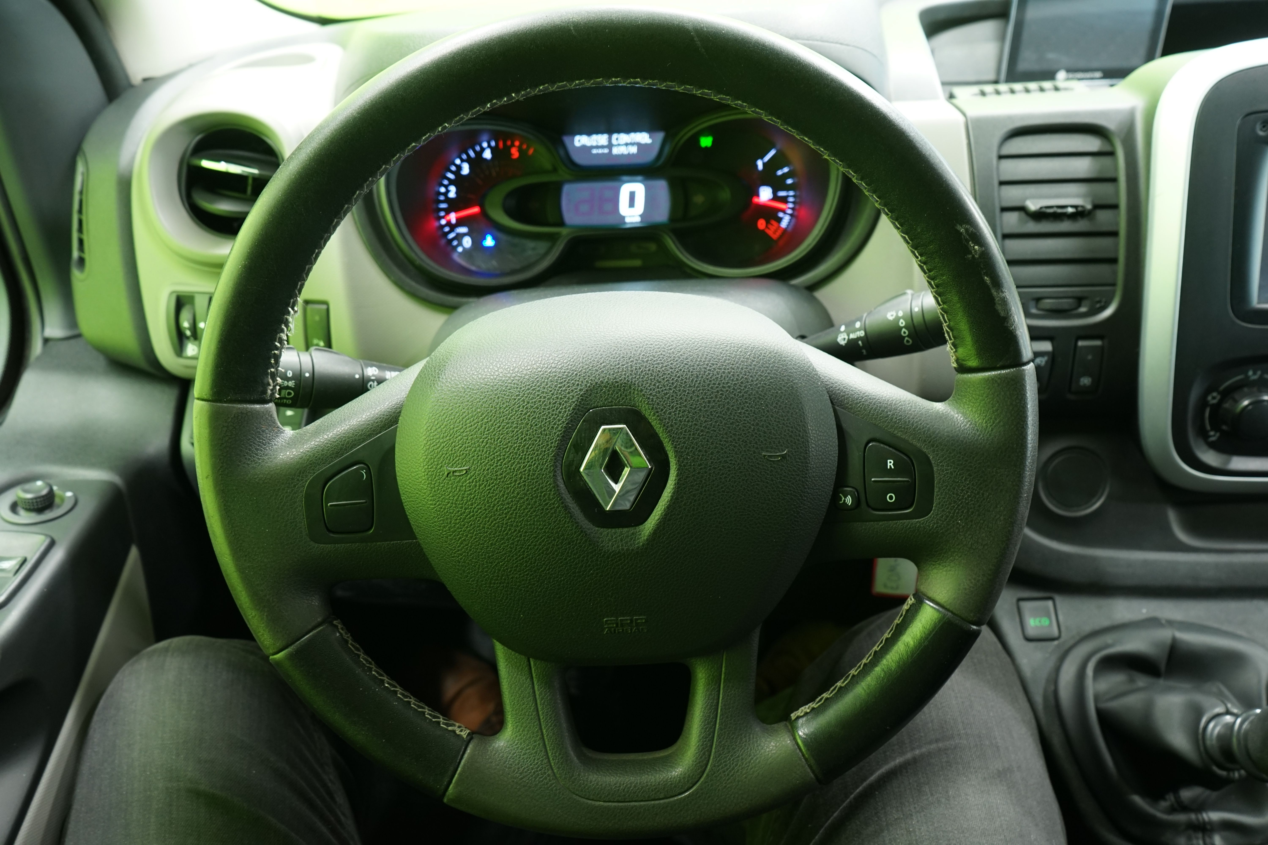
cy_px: 422
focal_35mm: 29
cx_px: 634
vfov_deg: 45.0
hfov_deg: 63.7
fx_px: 1021
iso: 800
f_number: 5.6
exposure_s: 1/3
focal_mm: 29
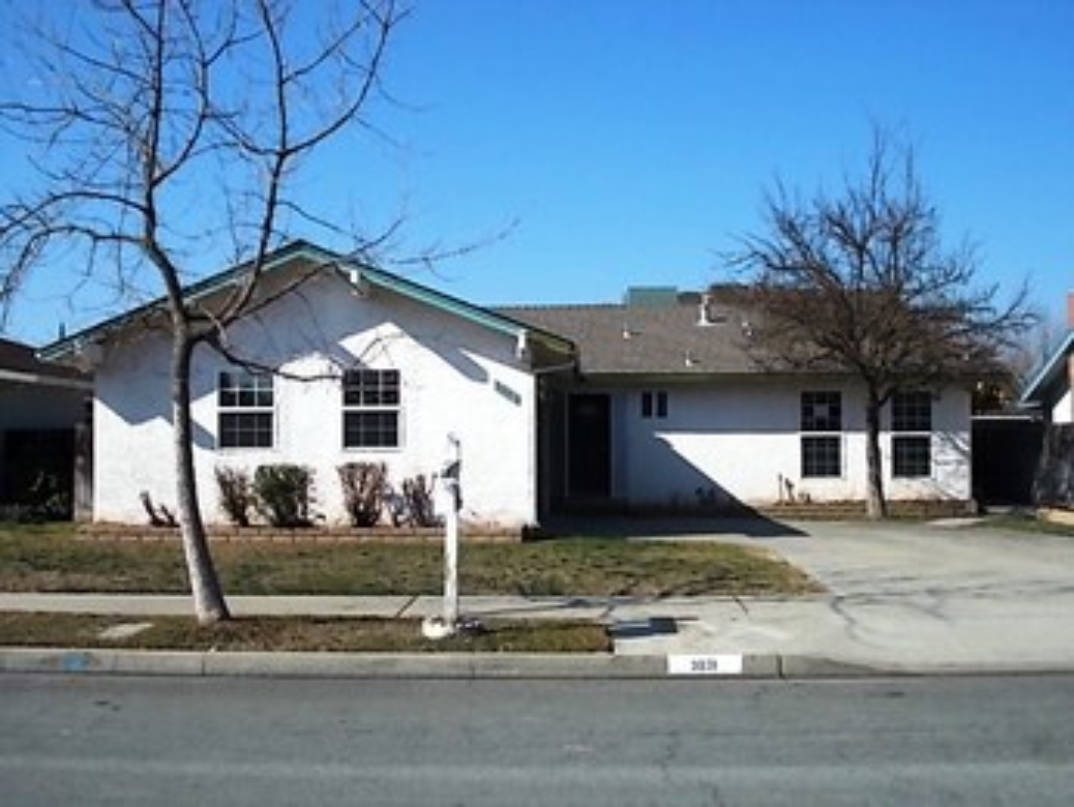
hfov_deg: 42.9
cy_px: 404
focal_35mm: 44
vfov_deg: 32.9
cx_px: 537
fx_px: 1366
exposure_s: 1/160
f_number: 10.6
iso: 80
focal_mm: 7.9
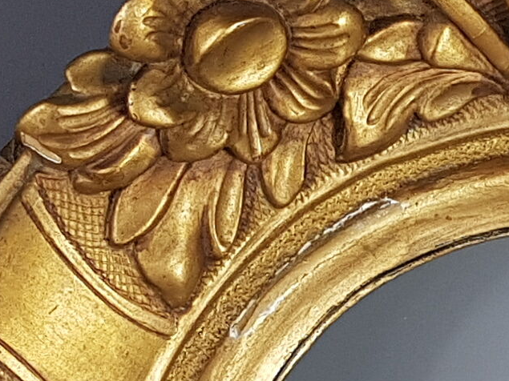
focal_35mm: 118
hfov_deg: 16.1
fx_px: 1735
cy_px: 468
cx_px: 593
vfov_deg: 12.2
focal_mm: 4.2
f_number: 1.7
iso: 80
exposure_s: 1/100
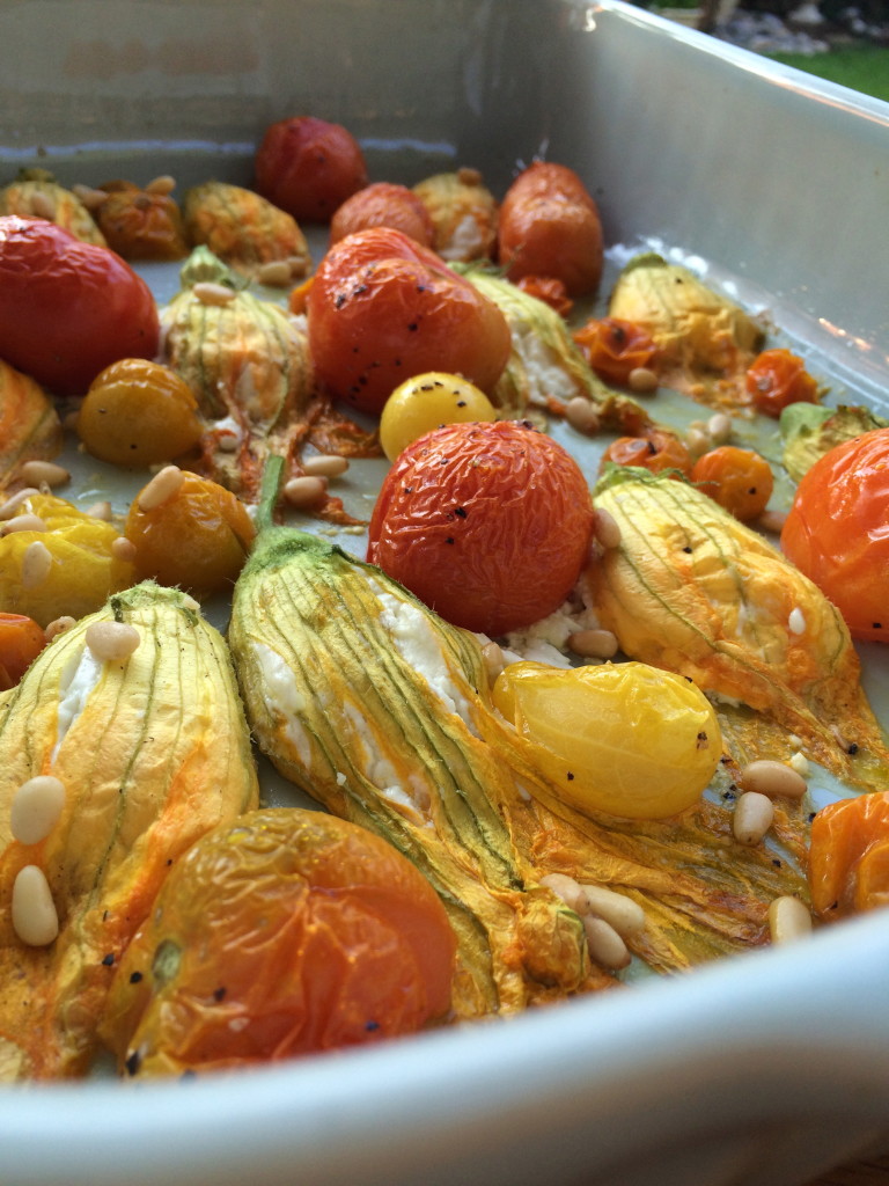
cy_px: 593
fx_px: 993
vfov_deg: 61.7
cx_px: 444
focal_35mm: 29
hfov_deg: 48.2
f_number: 2.2
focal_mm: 4.15
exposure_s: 1/120
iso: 64
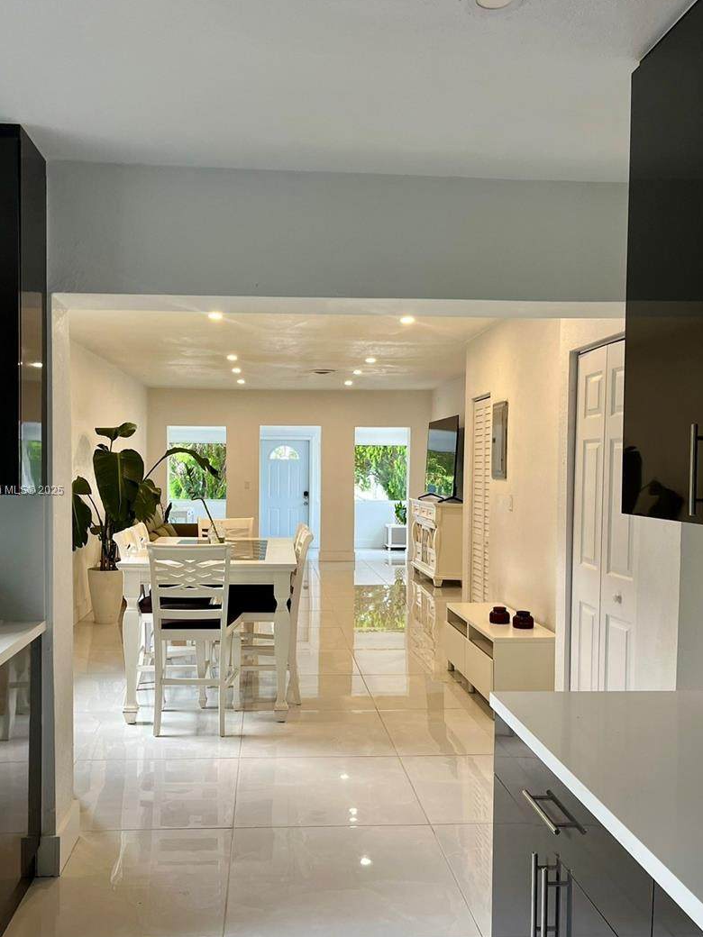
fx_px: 812
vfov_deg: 59.9
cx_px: 304
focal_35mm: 30
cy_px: 491
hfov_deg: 46.7
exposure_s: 1/120
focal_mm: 5.1
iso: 100
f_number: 1.6
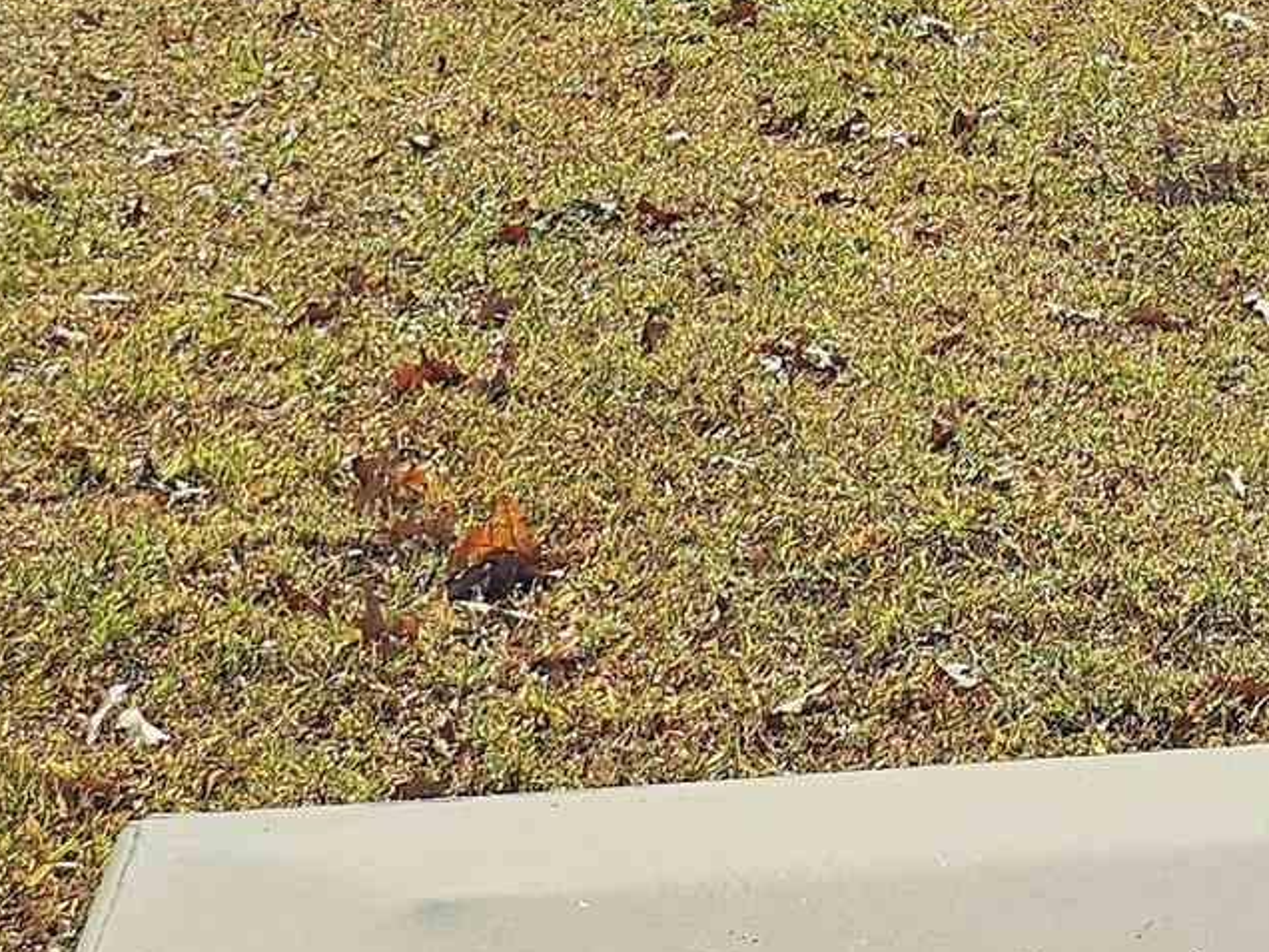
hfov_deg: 15.5
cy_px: -890
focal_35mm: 116
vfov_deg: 11.6
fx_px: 4252
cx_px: 1987
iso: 50
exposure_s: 1/4244
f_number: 1.8
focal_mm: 5
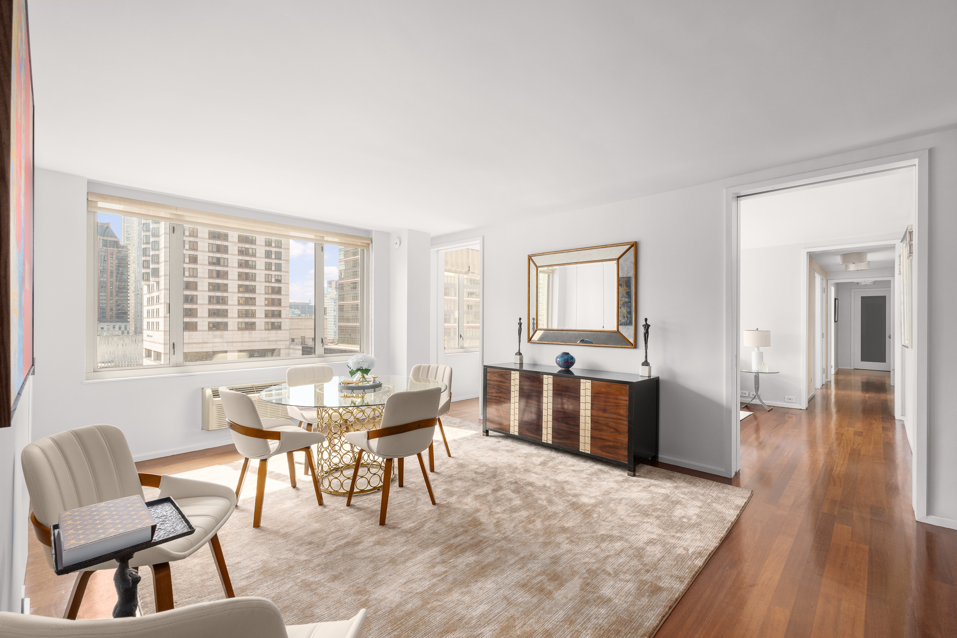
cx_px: 478
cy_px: 319
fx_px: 425
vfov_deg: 73.7
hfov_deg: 96.7
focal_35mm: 16
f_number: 11
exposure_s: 1/13
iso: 320
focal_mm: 16
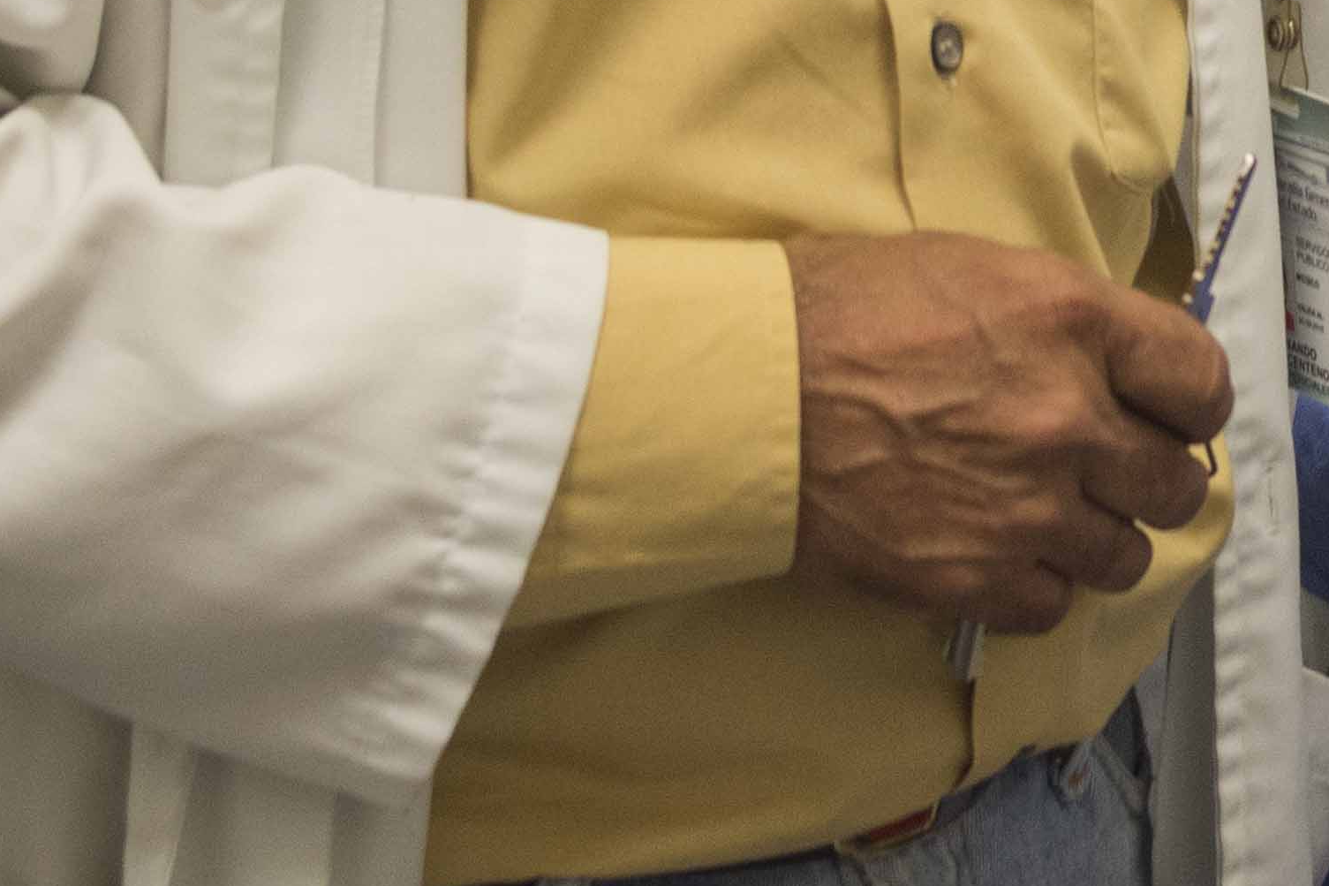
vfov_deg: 8.8
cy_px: -487
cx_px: 1563
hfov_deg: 13.2
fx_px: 5610
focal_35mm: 152
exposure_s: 1/125
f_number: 6.3
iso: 1600
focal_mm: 38
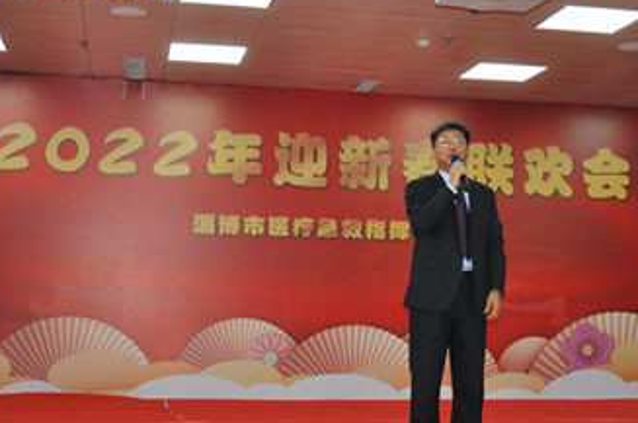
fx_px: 1168
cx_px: 380
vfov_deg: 20.5
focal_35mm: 66
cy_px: 144
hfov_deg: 30.5
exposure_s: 1/60
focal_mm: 24
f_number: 3.8
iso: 800
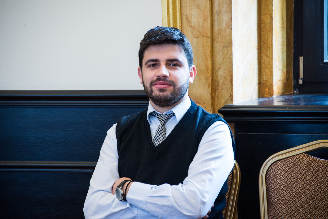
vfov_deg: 6.0
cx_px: 164
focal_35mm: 230
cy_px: 110
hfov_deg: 8.9
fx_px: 2096
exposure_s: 1/25
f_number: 5.6
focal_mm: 230
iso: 800
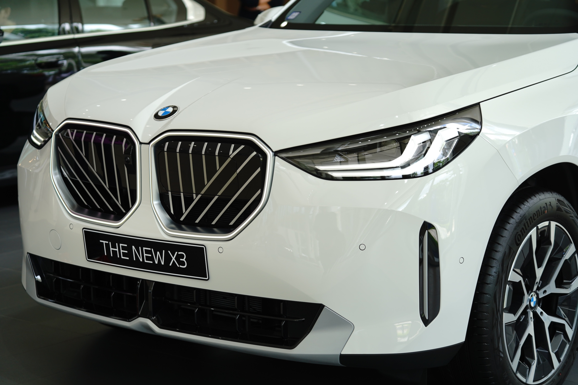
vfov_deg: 17.1
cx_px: 289
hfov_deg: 25.4
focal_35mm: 80
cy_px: 192
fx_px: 1284
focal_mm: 80
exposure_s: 1/125
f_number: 4
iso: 200
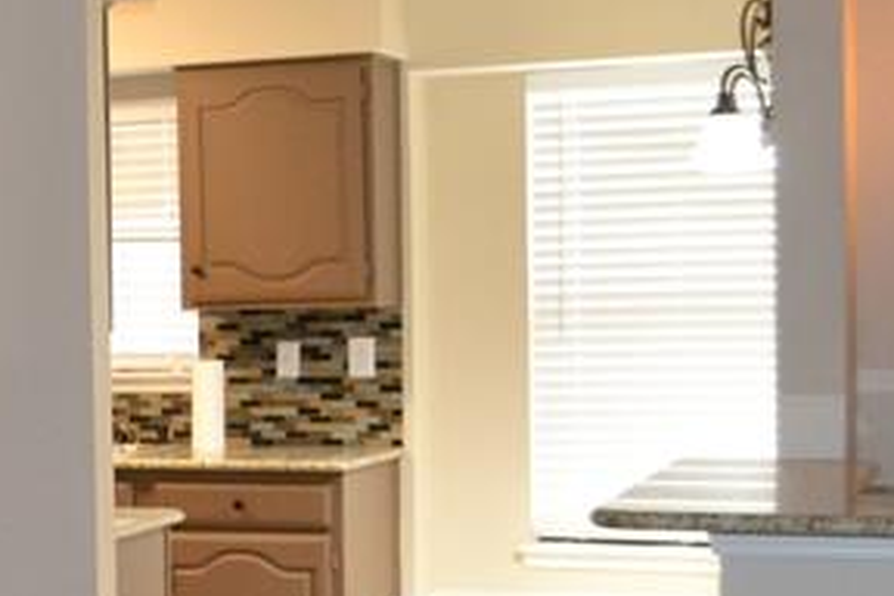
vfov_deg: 14.2
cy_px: 435
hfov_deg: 18.8
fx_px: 2384
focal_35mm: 96
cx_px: -435
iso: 2000
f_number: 3.5
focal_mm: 18
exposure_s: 1/60
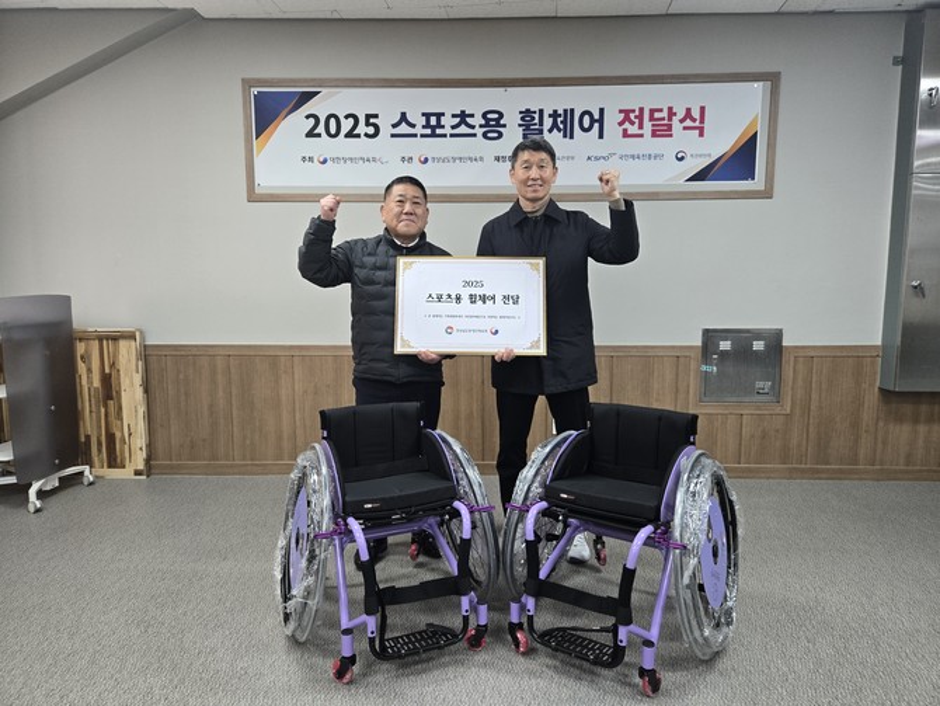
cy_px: 353
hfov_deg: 73.9
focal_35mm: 23
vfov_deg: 58.9
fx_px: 625
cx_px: 470
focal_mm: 5.4
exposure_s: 1/120
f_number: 1.8
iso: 200
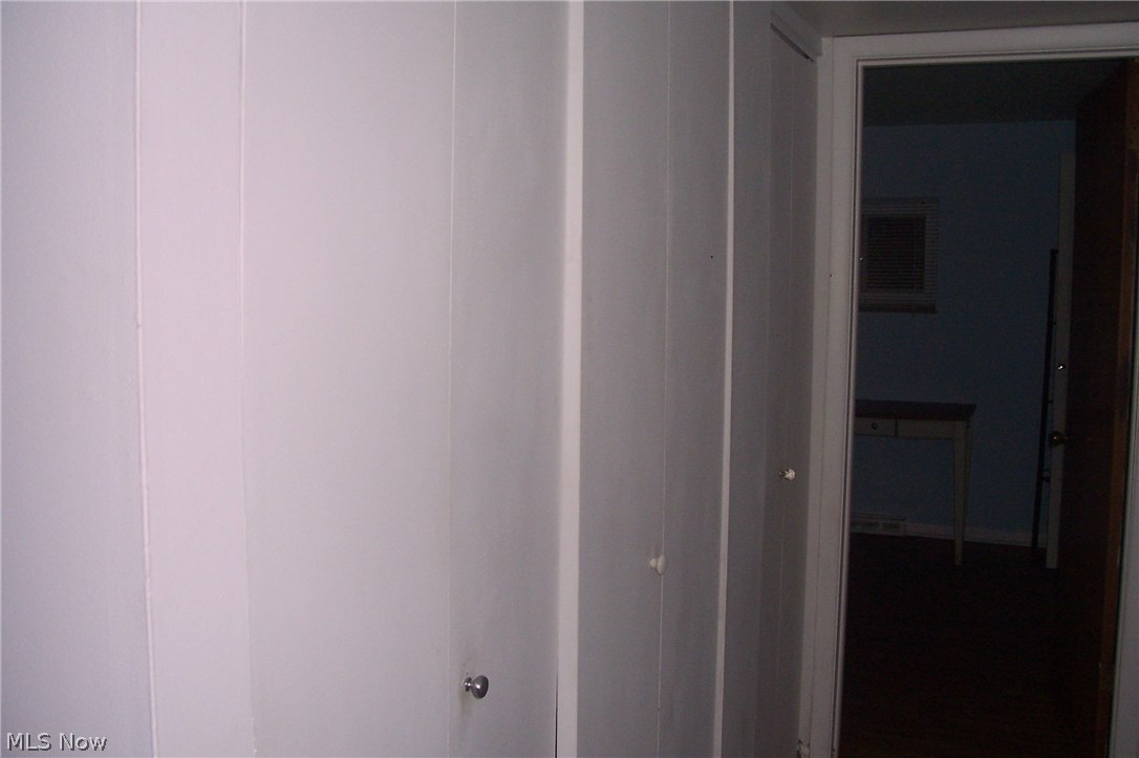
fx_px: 1075
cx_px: 570
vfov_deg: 38.8
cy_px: 379
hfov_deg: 55.8
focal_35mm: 34
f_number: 2.7
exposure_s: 1/60
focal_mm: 5.6
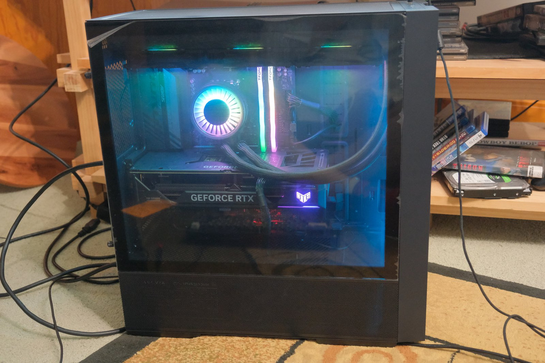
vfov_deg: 35.9
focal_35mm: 37
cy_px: 182
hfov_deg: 51.9
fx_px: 560
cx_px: 272
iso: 6400
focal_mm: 24.7
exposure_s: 1/34
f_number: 4
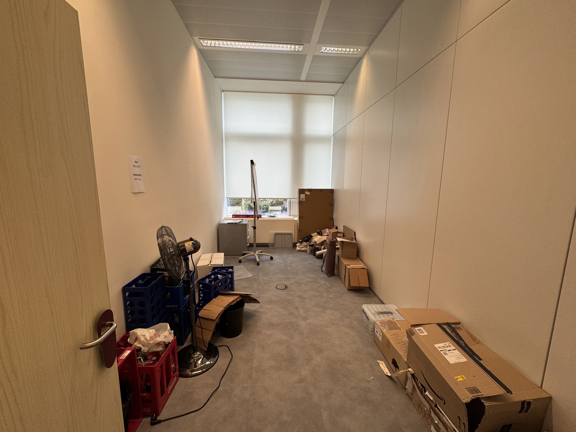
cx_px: 288
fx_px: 233
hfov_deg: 102.1
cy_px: 216
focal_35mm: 14
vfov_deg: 85.7
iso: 80
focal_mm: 2.22
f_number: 2.2
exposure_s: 1/100
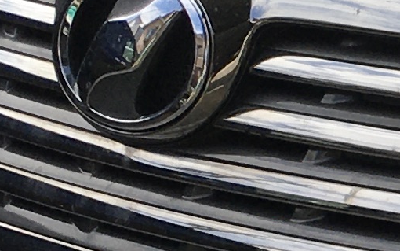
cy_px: 245
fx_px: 2650
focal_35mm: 243
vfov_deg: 5.4
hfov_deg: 7.8
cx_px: 1063
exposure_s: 1/836
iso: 25
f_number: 2.2
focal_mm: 4.15
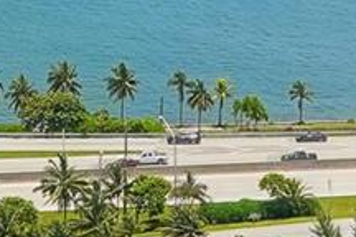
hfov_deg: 6.2
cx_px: 190
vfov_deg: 3.9
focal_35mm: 334
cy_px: -624
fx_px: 3303
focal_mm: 30
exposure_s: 1/320
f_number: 14
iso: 250
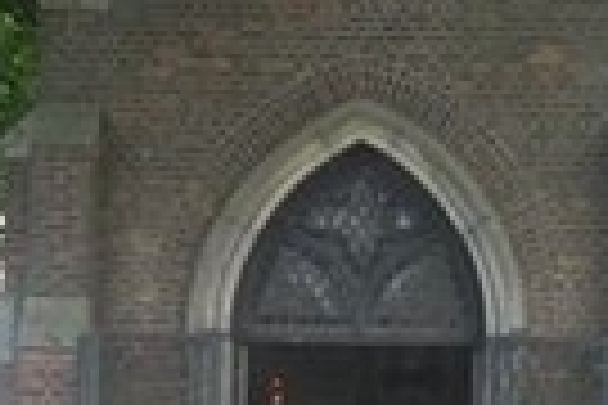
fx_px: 2499
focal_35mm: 148
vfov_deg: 9.3
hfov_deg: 13.9
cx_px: 383
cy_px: 234
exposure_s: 1/160
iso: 80
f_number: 2.9
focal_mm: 5.7
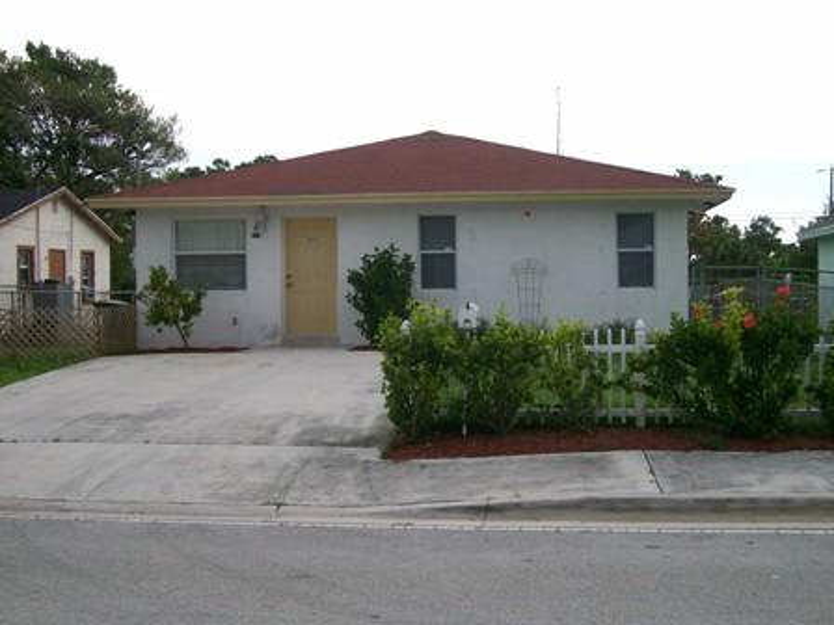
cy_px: 312
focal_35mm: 45
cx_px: 417
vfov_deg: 32.2
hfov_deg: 42.1
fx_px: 1084
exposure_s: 1/351
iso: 80
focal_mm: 7.46
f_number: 3.1
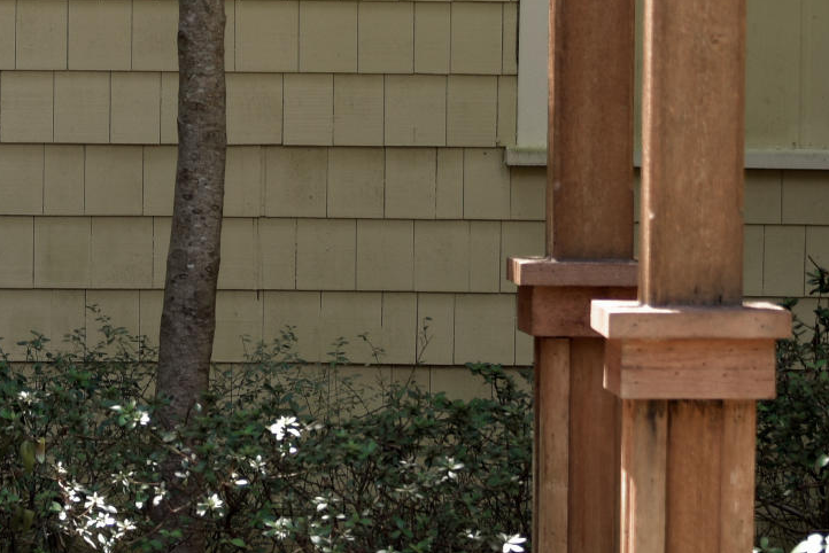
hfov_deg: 8.5
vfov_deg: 5.7
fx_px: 5552
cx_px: 220
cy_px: -49
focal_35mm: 241
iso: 100
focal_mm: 58
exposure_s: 1/50
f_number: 4.5
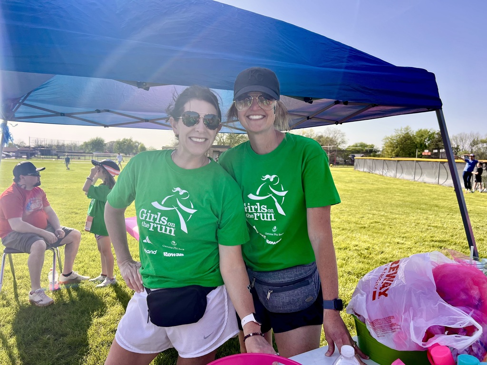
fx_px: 366
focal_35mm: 26
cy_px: 182
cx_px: 244
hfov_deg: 67.3
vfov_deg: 53.1
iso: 50
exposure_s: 1/2252
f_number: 1.5
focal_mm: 5.7
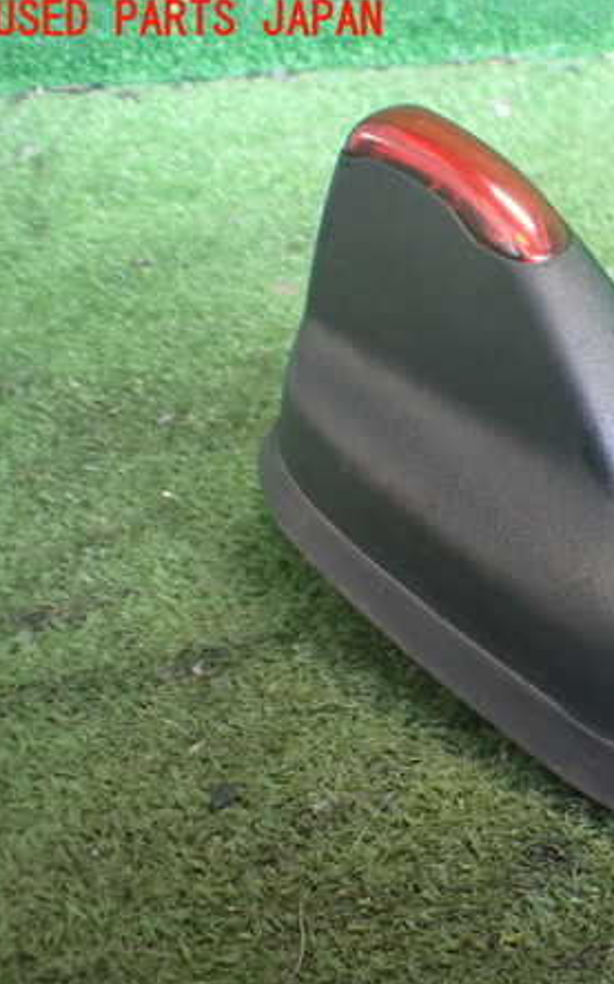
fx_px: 1153
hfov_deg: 27.7
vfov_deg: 46.2
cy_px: 492
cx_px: 645
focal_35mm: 43
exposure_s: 1/80
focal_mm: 5.4
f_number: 2.3
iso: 800
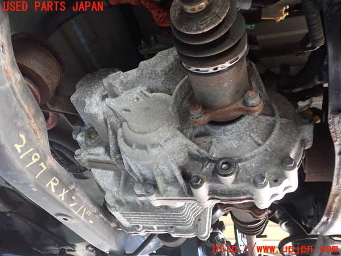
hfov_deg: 60.0
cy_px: 128
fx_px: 296
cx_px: 170
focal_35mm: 30
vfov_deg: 46.8
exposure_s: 1/30
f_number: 2.3
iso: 800
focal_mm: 5.4
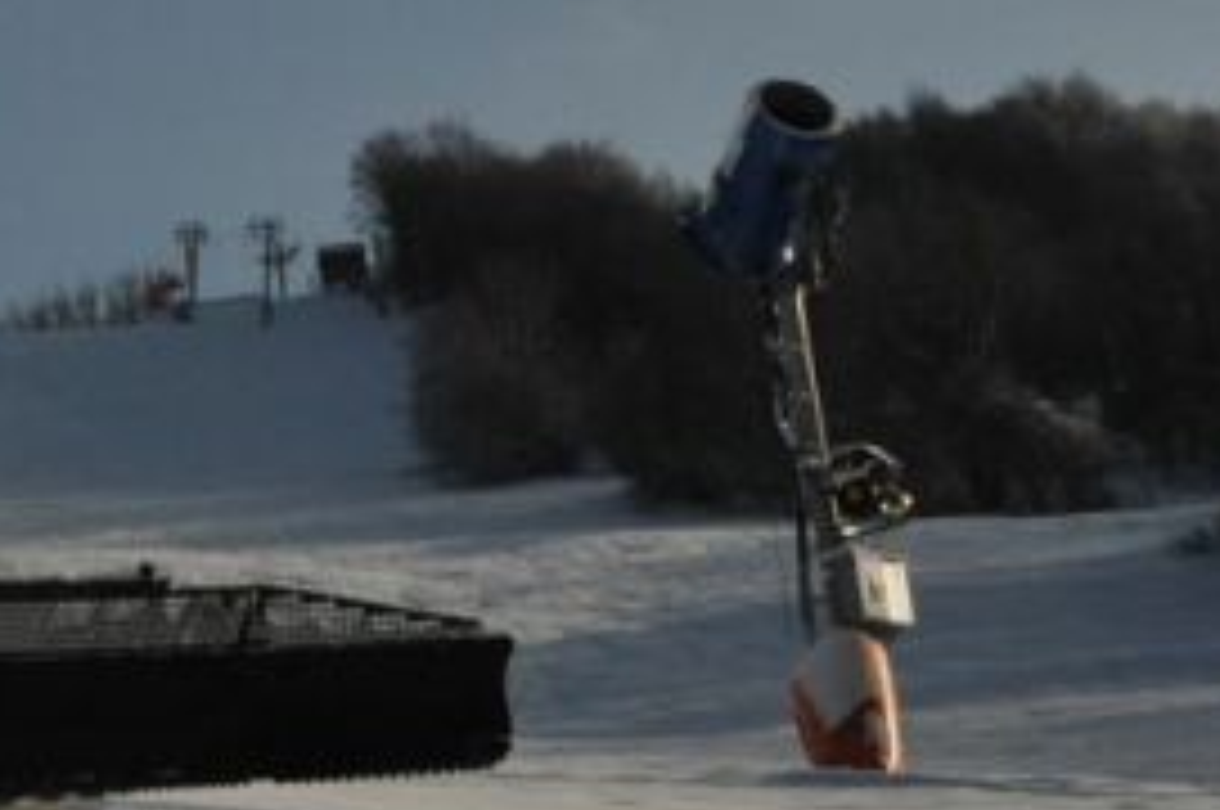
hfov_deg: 15.9
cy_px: 470
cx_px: -230
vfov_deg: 11.0
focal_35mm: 124
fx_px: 4197
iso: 1000
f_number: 9
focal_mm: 28
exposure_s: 1/5000
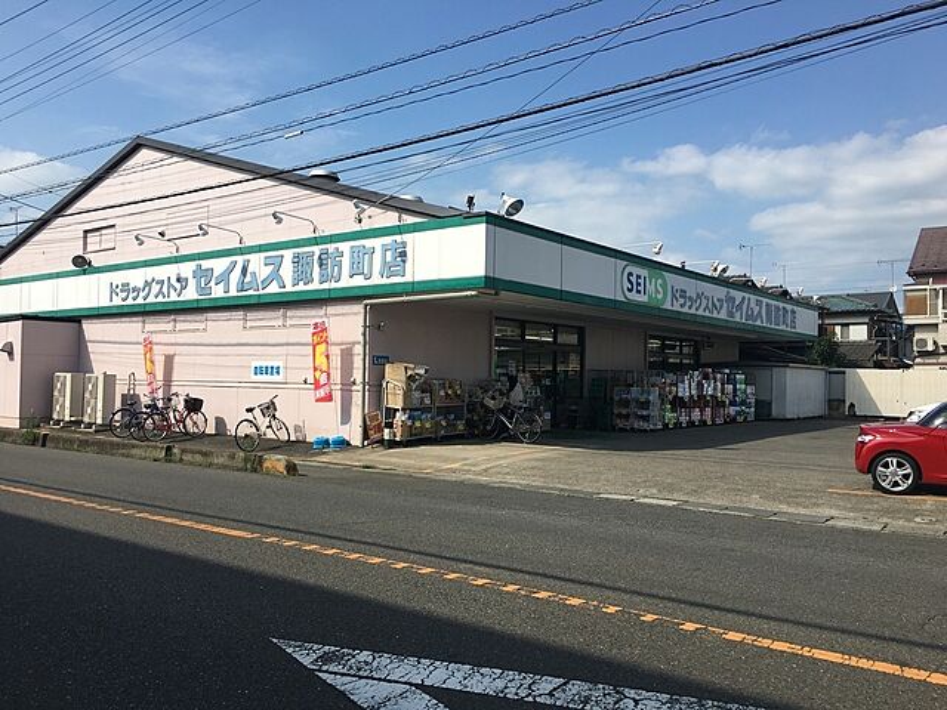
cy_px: 355
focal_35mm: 29
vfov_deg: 48.2
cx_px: 474
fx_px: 793
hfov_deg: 61.7
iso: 25
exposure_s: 1/1709
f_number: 2.2
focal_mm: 4.15
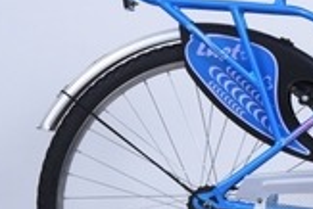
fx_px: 2541
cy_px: 130
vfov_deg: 4.7
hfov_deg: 6.9
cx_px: 467
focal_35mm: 292
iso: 100
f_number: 9
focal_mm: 95
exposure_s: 1/160
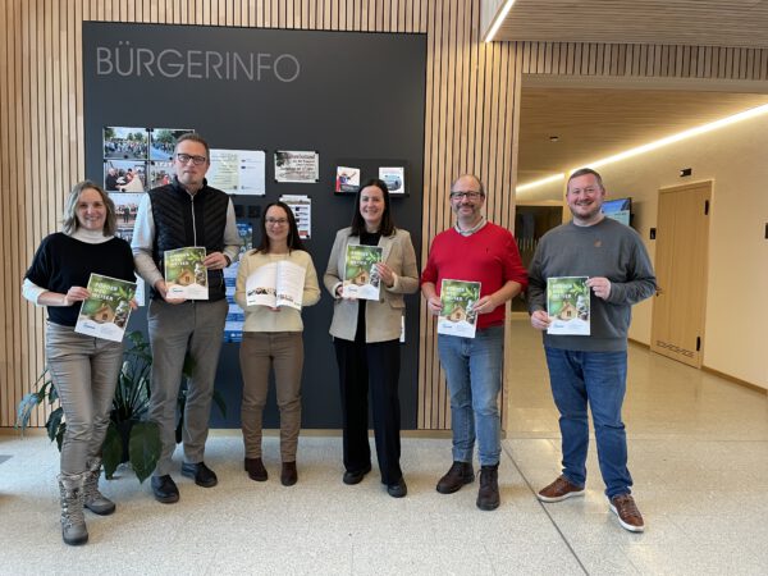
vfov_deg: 53.1
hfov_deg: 67.3
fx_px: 577
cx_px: 384
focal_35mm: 26
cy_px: 288
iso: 125
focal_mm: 4.2
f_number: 1.6
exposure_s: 1/60
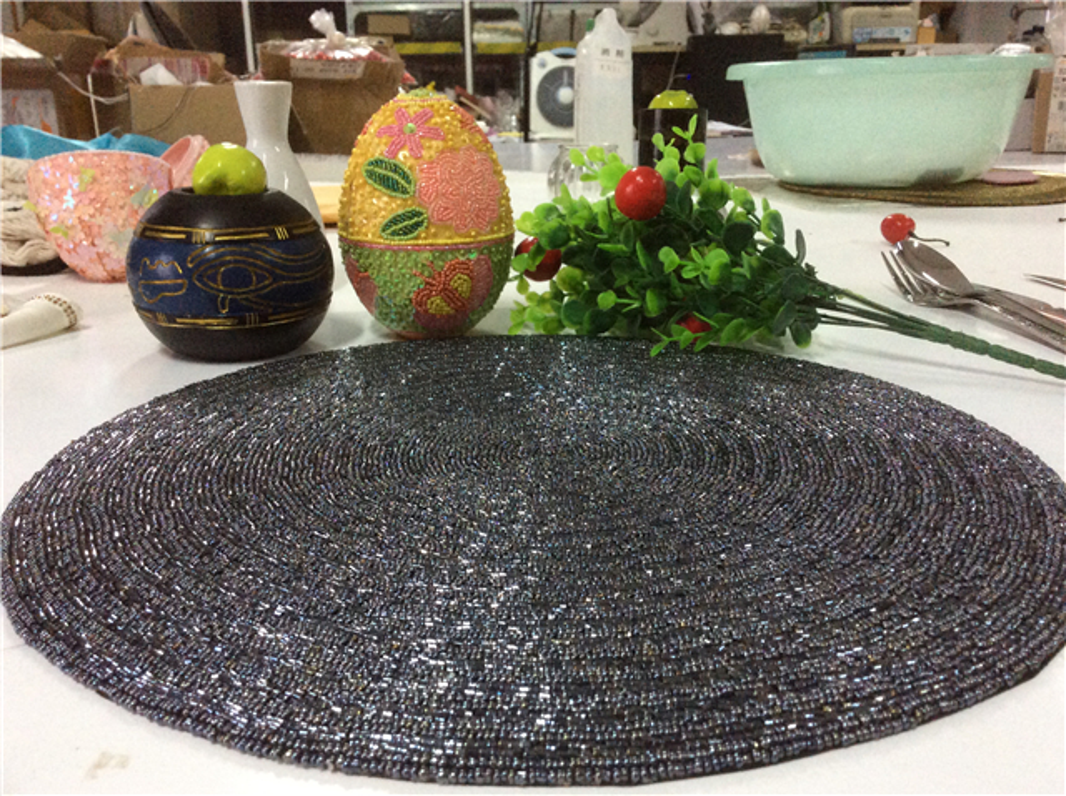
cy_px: 398
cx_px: 533
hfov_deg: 56.9
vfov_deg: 44.1
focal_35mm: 32
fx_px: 984
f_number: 2.4
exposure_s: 1/25
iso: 200
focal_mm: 3.3
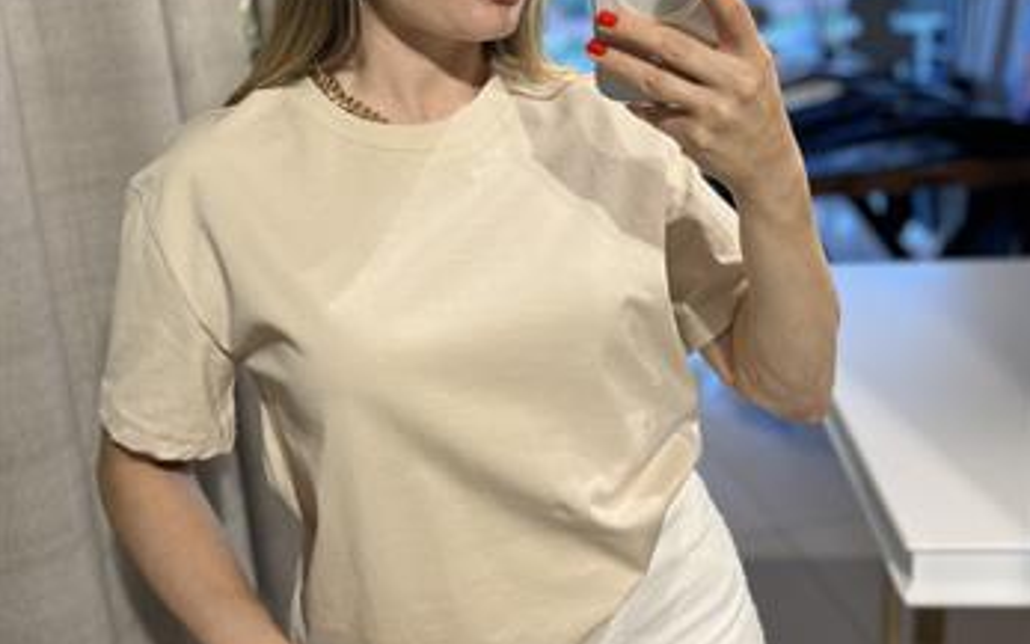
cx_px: 516
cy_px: 223
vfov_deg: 34.2
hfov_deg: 52.7
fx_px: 1039
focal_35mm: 37
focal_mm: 5.7
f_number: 1.5
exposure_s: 1/111
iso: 32
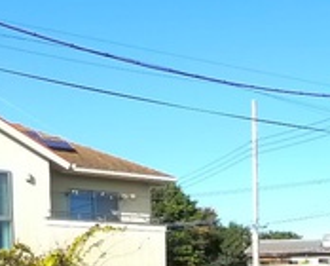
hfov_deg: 20.0
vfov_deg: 15.0
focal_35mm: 94
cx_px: 292
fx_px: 920
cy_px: 417
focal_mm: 5.1
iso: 400
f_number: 3.5
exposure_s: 1/500
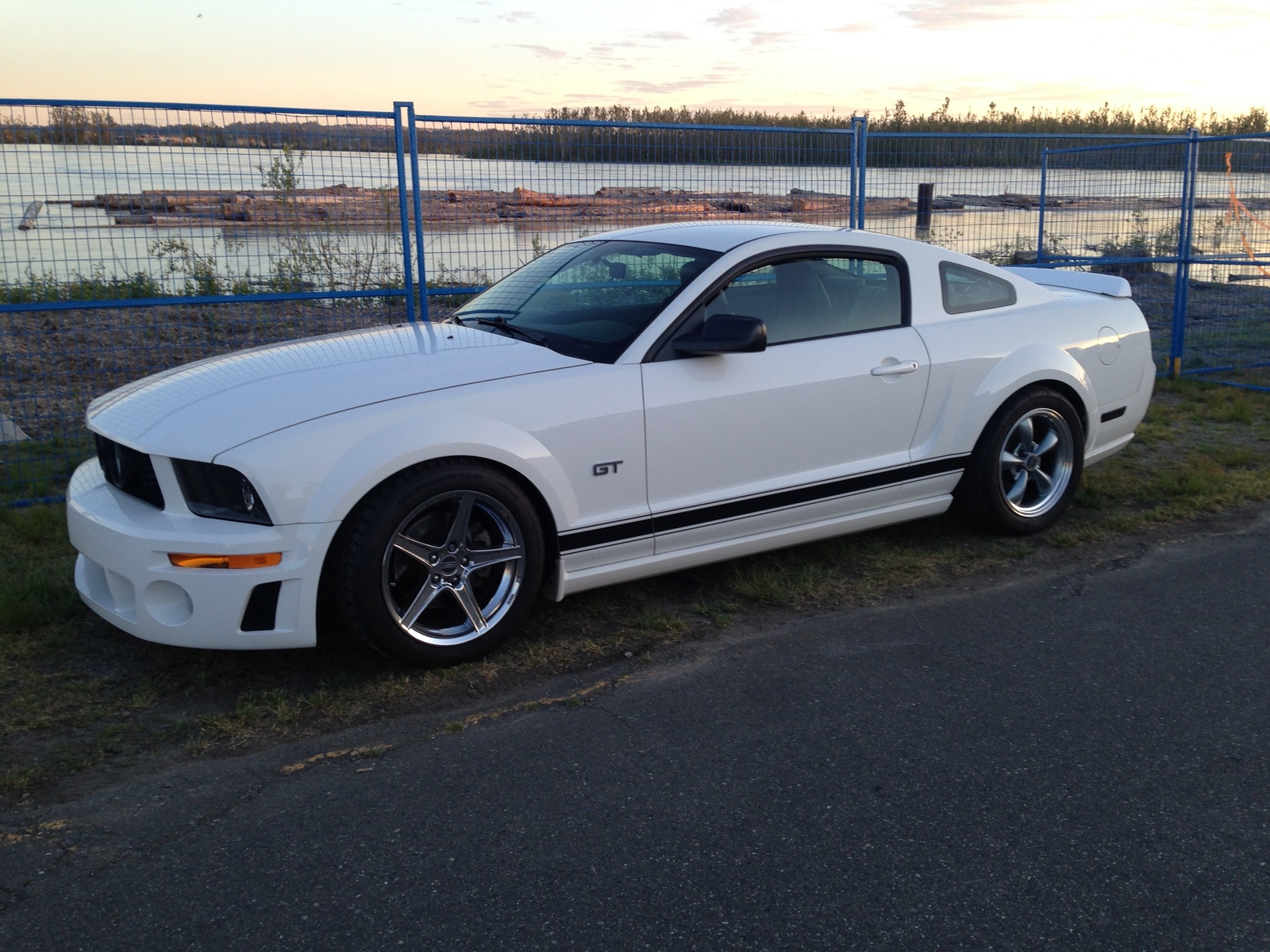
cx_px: 635
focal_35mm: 33
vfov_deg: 42.9
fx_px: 1211
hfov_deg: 55.4
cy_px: 476
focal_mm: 4.12
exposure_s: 1/120
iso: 50
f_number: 2.4
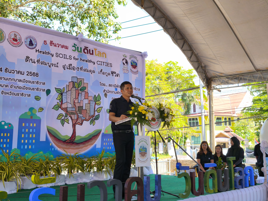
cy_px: 100
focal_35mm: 46
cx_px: 134
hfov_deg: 41.2
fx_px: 356
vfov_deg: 31.5
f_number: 1.6
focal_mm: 6.57
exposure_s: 1/388
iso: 50
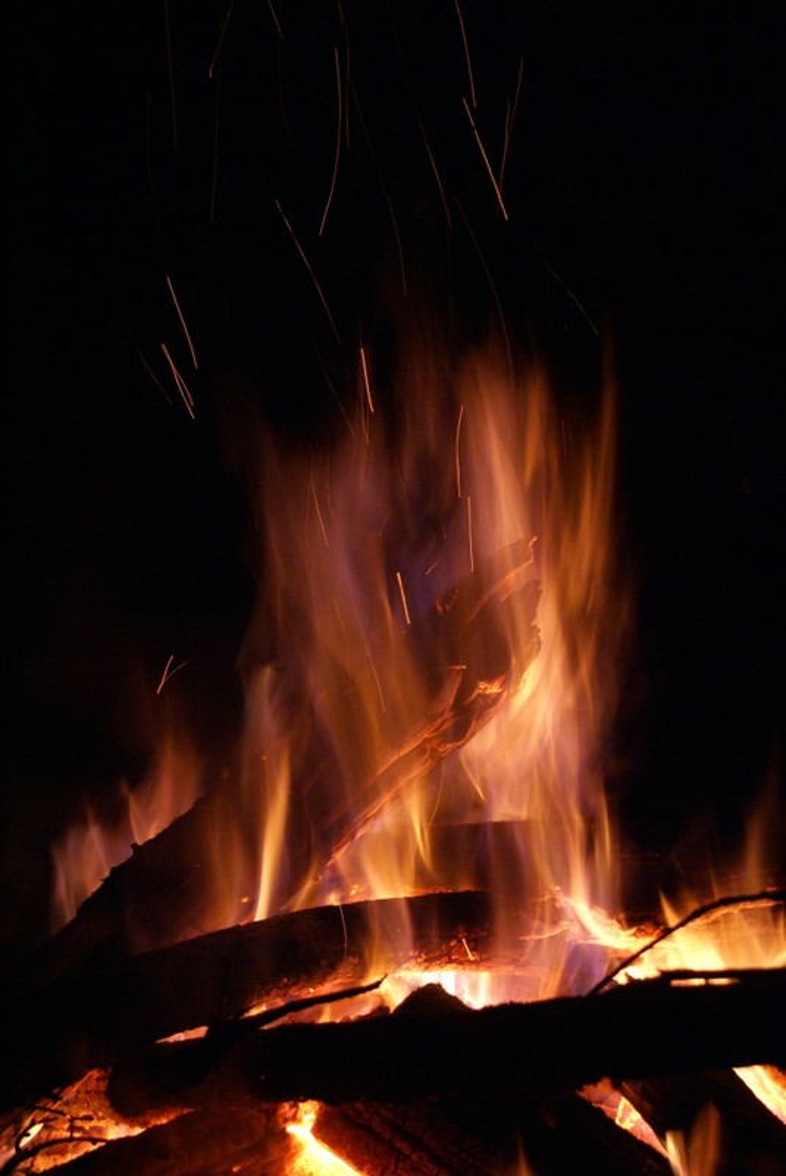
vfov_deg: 29.8
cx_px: 393
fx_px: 2206
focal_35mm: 68
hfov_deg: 20.2
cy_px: 588
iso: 400
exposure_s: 1/25
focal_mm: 45
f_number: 5.6
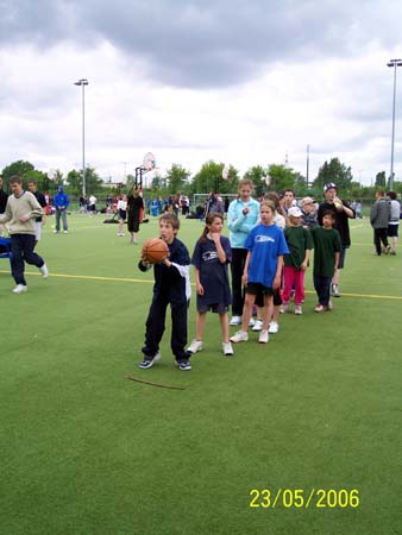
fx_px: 588
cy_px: 268
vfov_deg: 49.0
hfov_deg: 37.8
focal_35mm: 38
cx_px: 201
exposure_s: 1/700
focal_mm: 8
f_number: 2.8
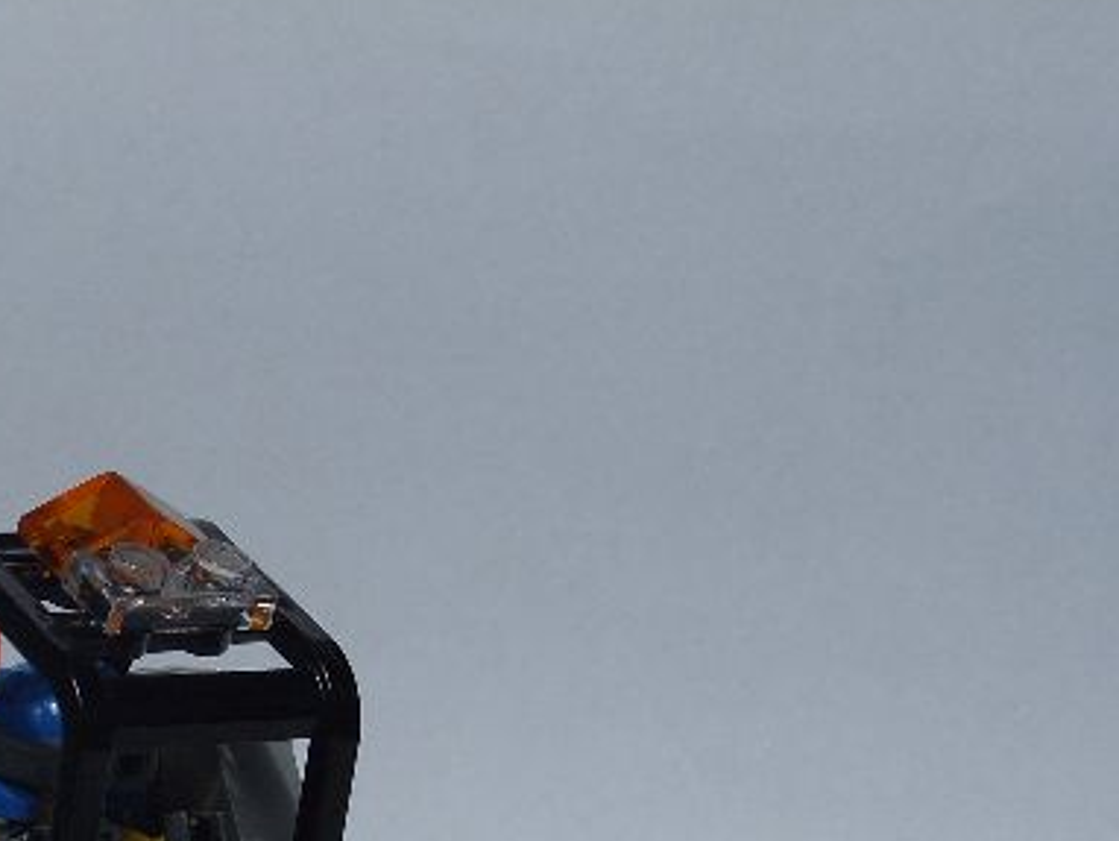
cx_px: 146
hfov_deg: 12.5
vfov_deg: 9.4
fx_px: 5078
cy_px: 853
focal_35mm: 157
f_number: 4.6
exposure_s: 1/250
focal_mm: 15.45
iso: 100
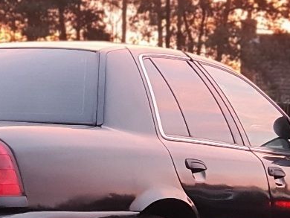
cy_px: 147
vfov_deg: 9.2
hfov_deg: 12.2
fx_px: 1350
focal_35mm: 161
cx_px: 16
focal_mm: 6
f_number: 2.1
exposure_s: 1/50
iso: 320
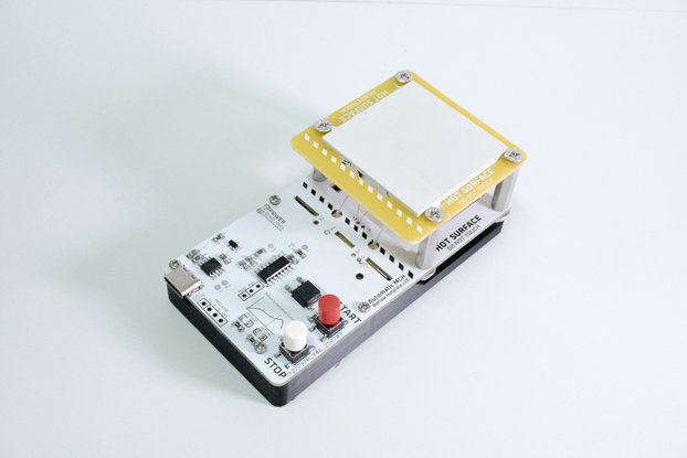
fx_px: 954
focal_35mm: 50
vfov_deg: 27.0
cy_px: 229
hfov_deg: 39.6
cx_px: 344
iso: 2000
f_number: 8
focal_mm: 17.6
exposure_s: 1/100
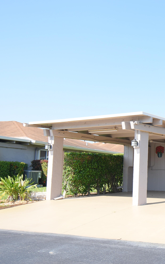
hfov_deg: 25.5
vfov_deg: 43.5
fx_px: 331
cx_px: 191
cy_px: 132
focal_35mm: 46
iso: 200
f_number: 8
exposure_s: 1/250
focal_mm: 20
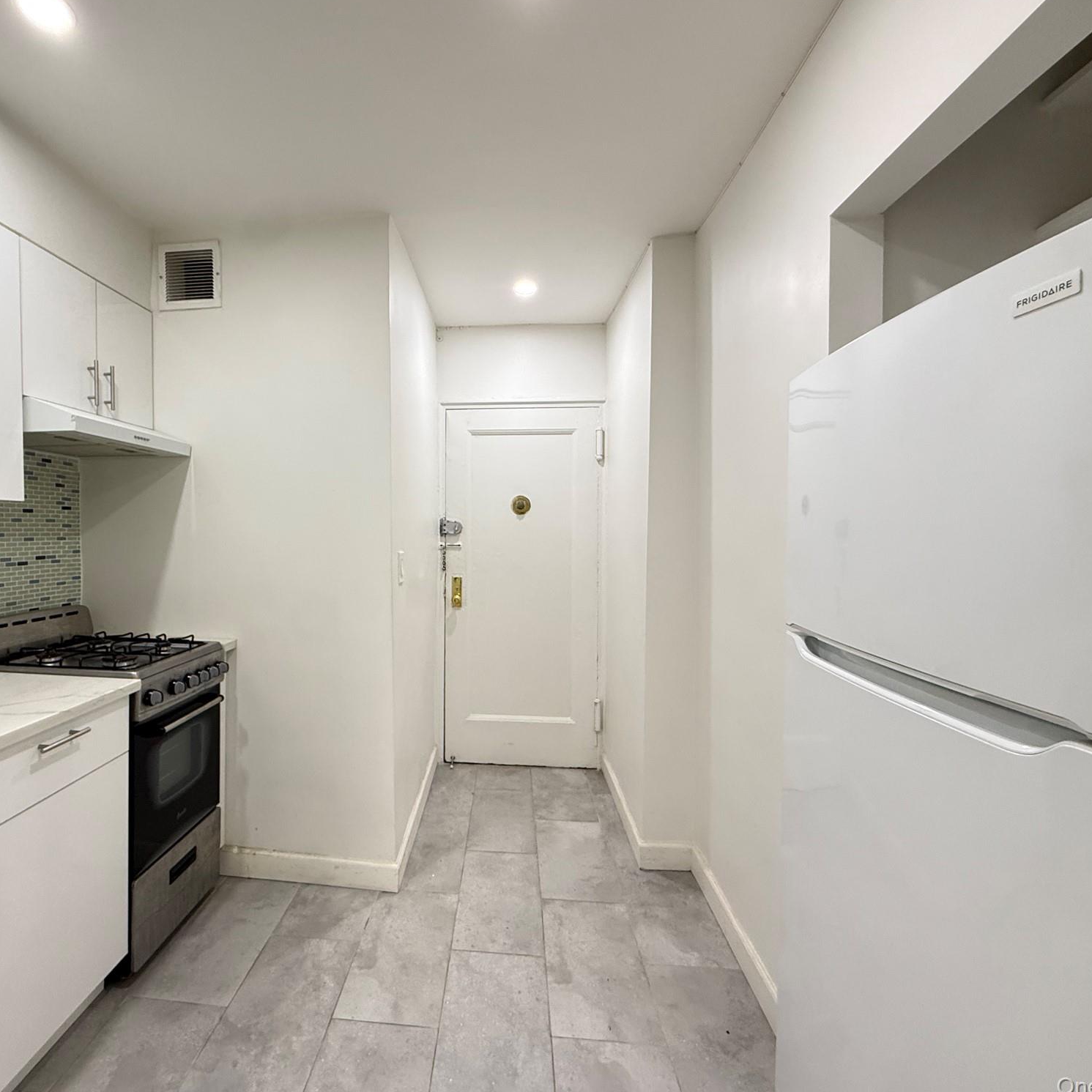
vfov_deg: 84.0
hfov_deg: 83.3
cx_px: 456
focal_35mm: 17
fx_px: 607
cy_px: 541
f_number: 2.2
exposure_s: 1/60
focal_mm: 2.22
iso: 250
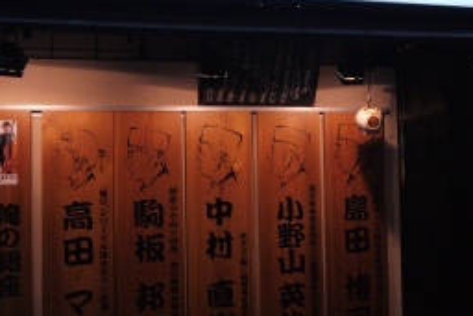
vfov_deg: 26.5
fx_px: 670
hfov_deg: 38.5
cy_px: 159
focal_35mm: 51
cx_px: 305
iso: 200
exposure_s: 1/60
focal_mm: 14
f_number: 3.5
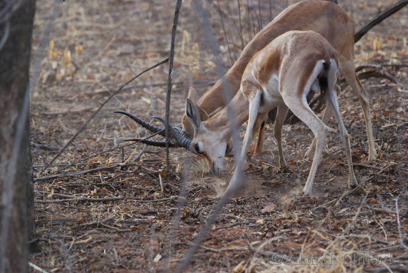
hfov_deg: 4.0
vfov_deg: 2.7
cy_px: 136
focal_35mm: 510
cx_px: 204
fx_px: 5785
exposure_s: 1/320
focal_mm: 340
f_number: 5.6
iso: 800
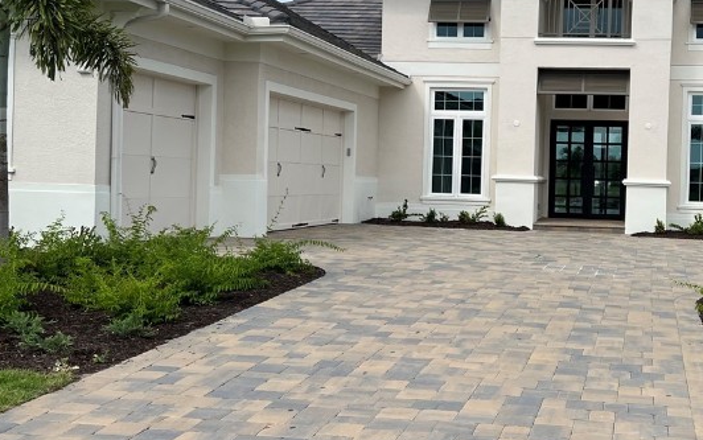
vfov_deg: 24.4
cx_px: 513
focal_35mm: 53
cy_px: 180
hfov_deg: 37.4
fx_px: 1016
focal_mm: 5.7
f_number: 1.5
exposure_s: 1/4444
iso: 50
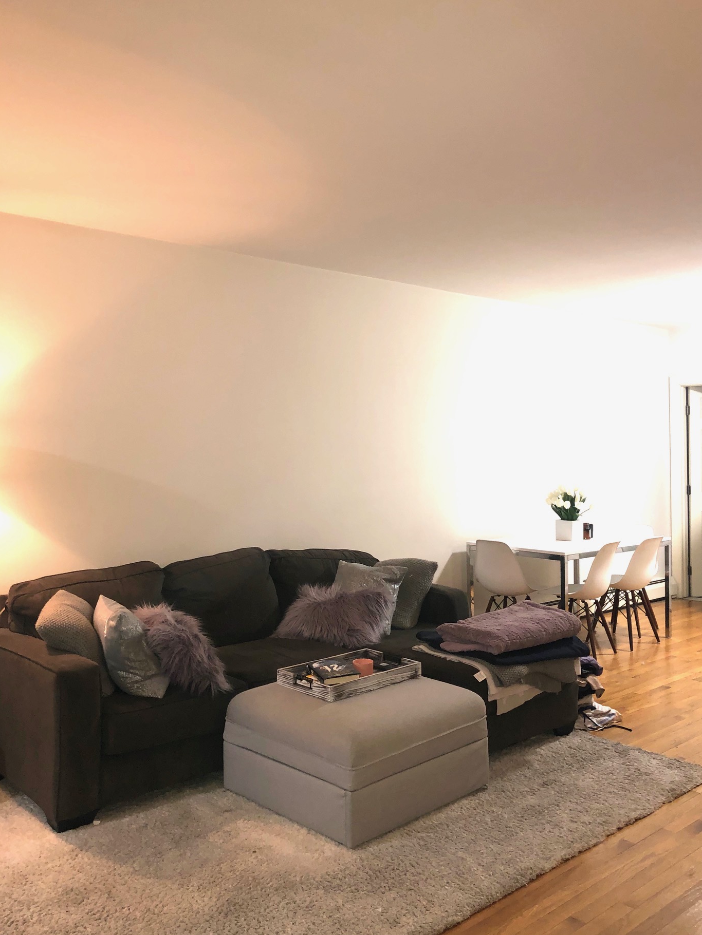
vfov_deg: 58.3
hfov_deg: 45.4
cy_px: 443
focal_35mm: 31
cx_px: 378
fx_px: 838
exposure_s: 1/11
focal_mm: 3.99
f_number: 1.8
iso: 125
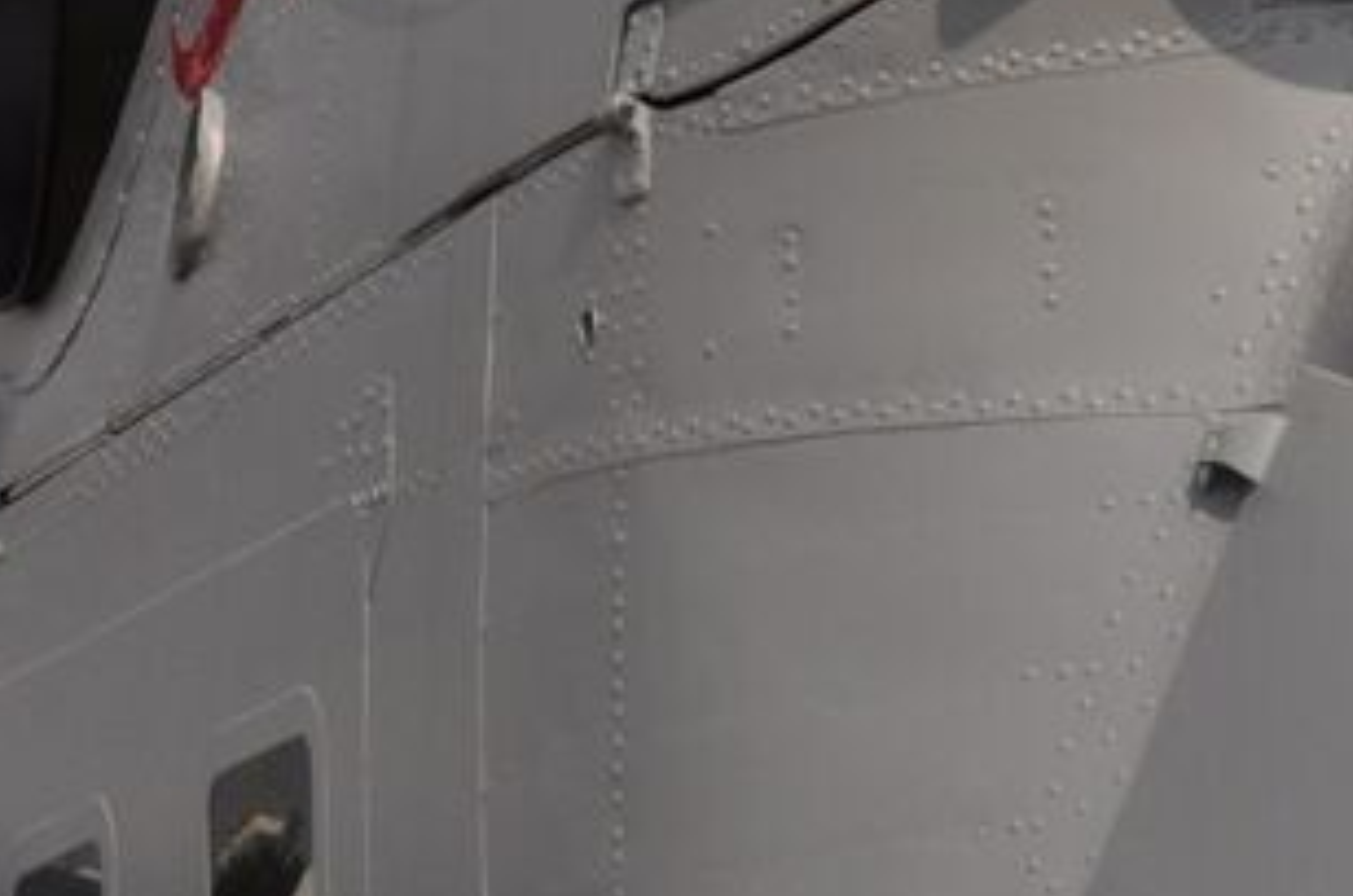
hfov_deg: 6.6
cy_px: -369
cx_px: 874
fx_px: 11702
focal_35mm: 312
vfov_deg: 4.4
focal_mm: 50
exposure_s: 1/1250
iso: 200
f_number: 8
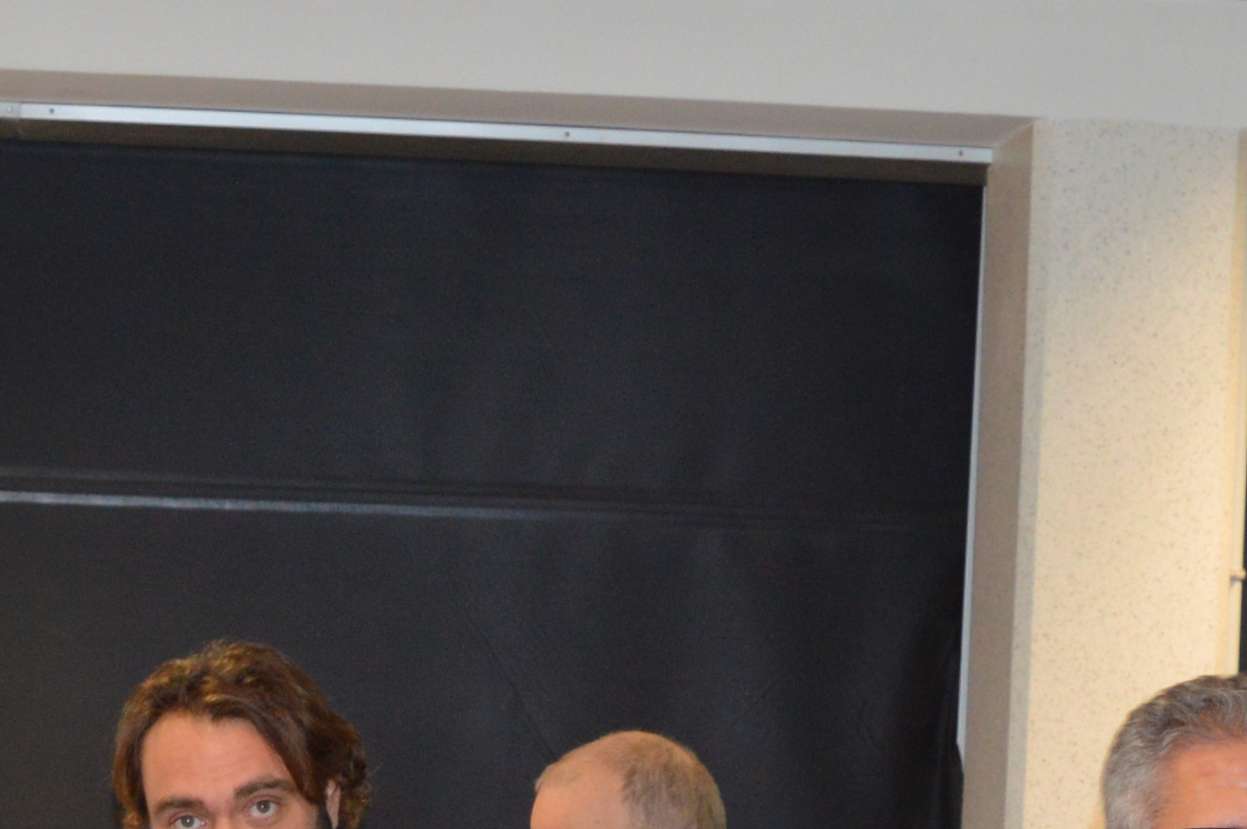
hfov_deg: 17.8
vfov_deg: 11.5
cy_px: 1236
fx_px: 3945
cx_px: 223
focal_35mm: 114
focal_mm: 18
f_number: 4
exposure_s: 1/80
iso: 400
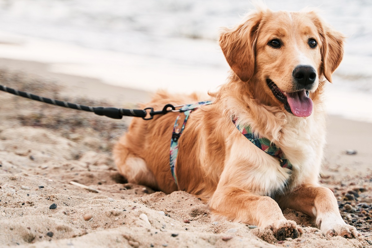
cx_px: 186
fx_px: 517
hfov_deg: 39.6
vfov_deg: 27.0
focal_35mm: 50
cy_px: 124
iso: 320
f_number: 4
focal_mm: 50
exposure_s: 1/500
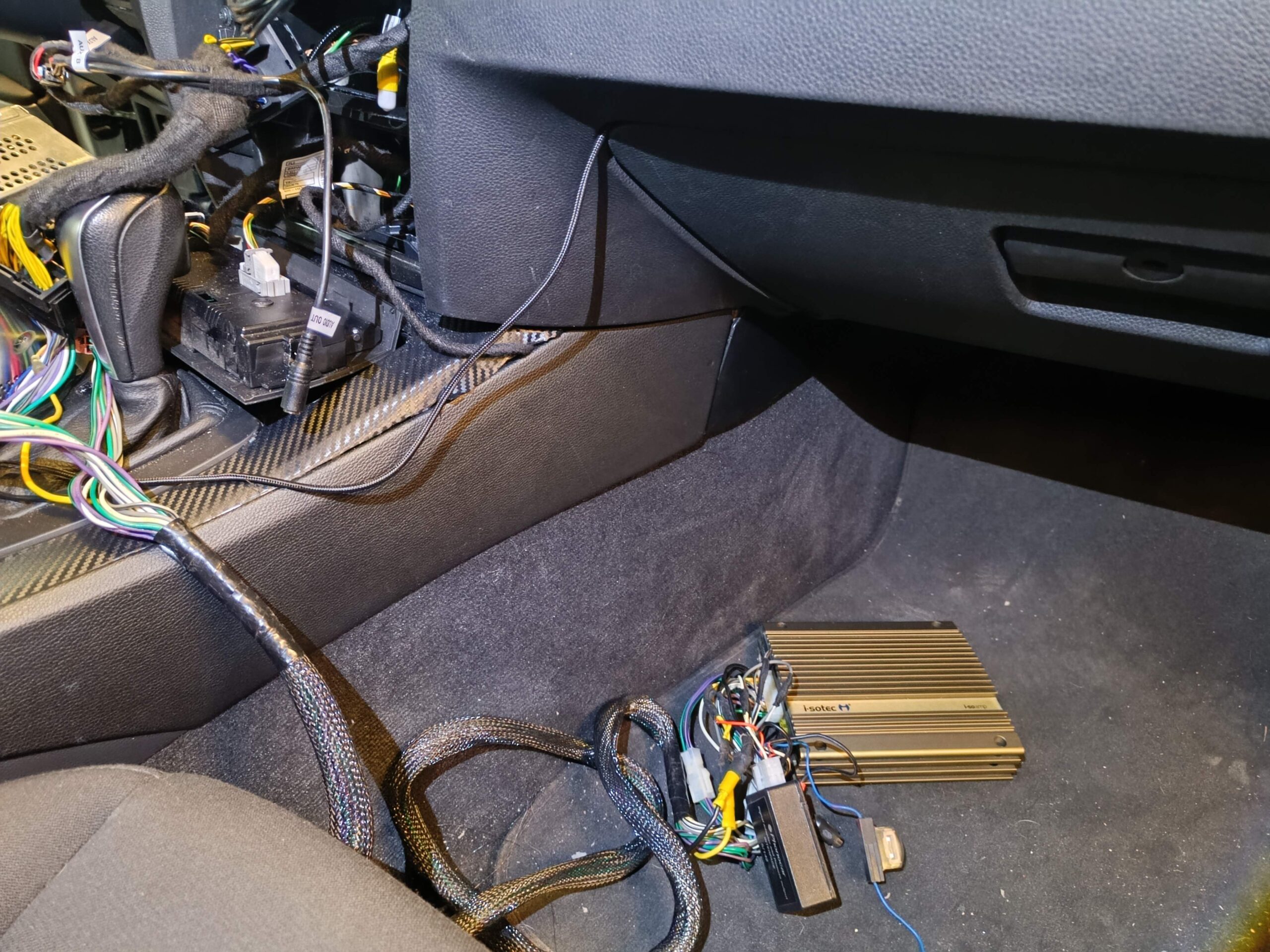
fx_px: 881
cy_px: 476
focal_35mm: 24
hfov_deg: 71.6
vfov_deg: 56.8
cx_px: 635
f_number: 1.88
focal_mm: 5.59
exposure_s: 1/20
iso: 1540
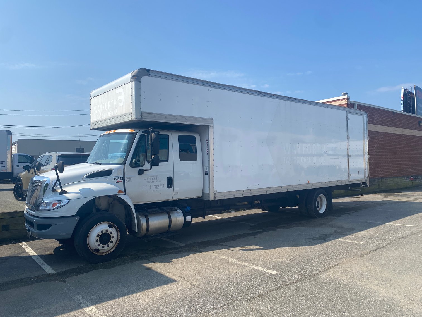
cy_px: 158
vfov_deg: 53.1
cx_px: 211
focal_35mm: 26
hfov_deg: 67.3
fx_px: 317
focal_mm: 4.25
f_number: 1.8
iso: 32
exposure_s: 1/3401
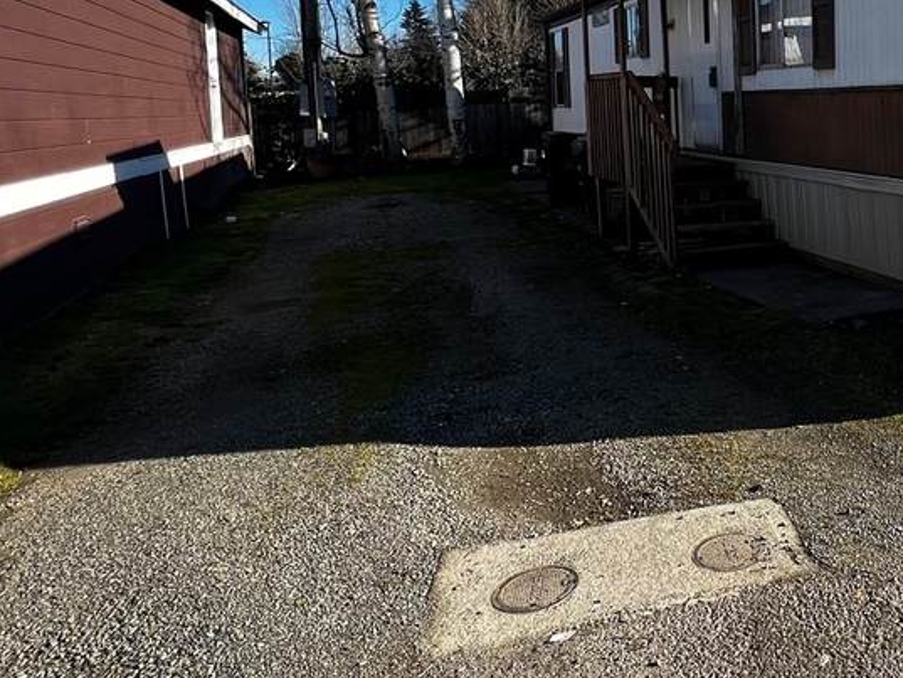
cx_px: 873
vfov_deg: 43.8
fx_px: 809
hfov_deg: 49.3
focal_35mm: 31
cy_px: 158
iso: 32
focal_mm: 1.57
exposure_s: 1/469
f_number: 1.8
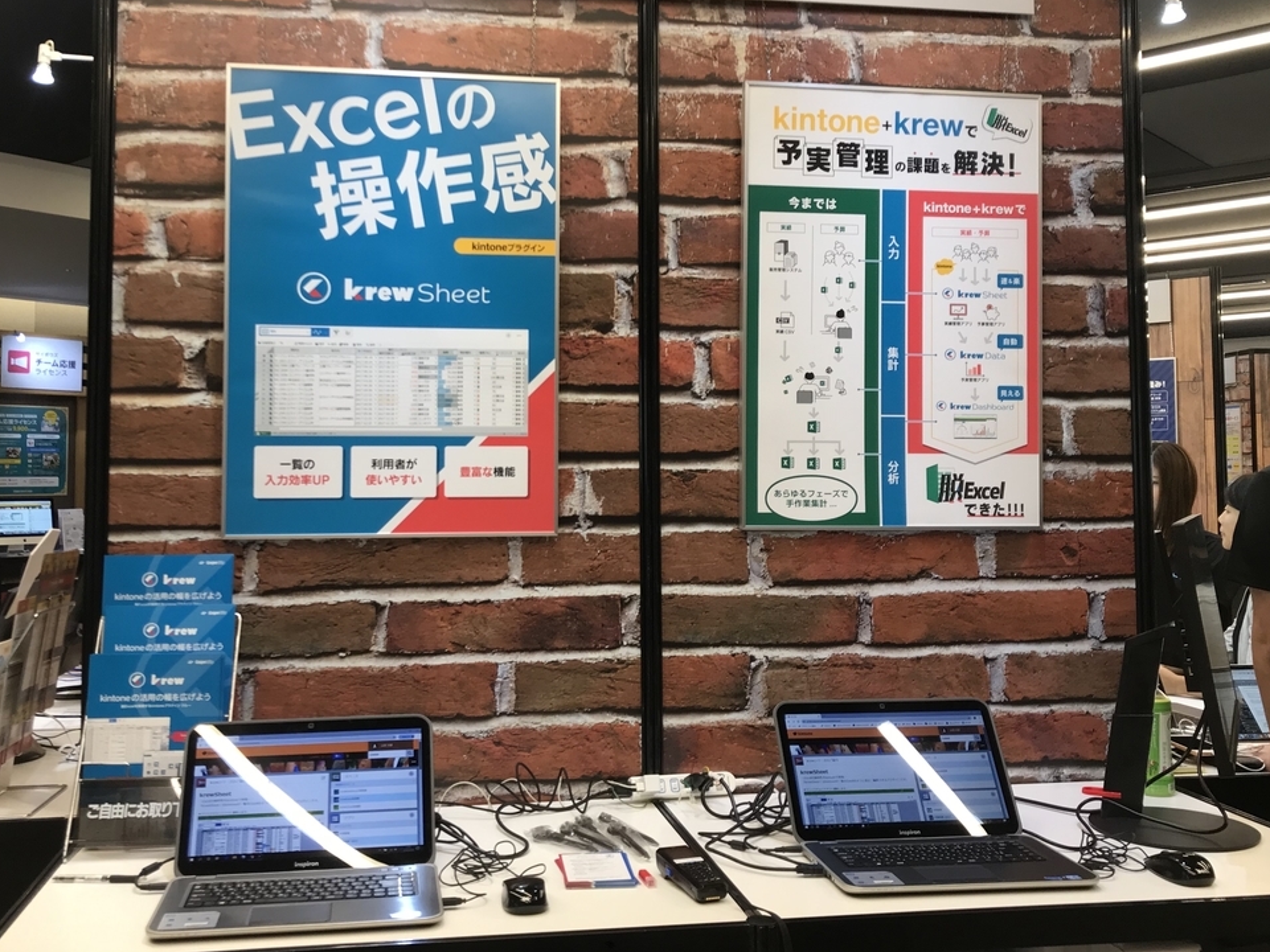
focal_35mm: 35
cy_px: 411
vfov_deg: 40.6
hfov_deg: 52.6
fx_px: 1284
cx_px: 589
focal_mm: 3.99
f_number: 1.8
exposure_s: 1/60
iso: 32
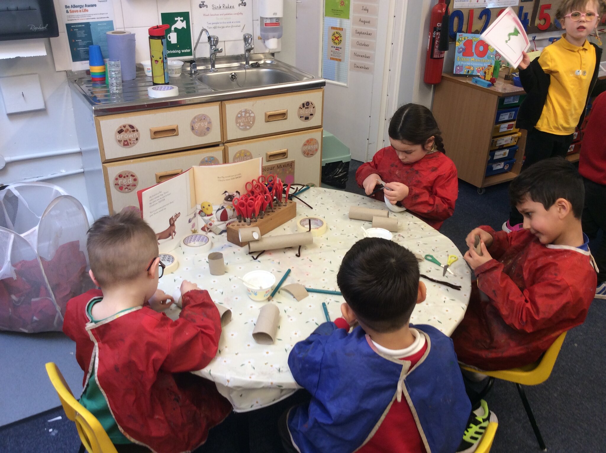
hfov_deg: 56.9
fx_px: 559
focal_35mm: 32
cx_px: 303
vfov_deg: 44.1
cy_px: 226
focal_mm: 3.3
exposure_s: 1/33
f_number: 2.4
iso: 32
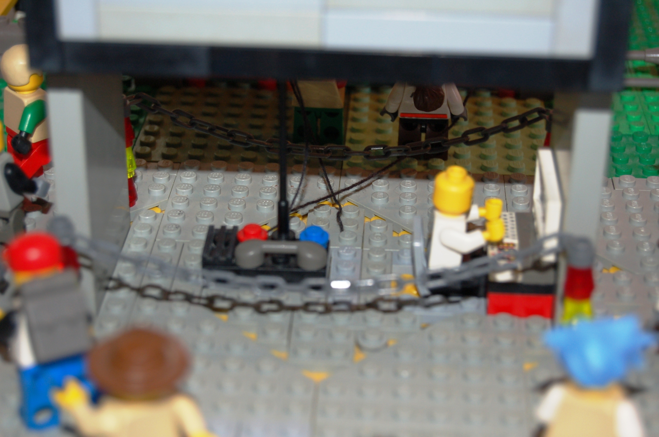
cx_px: 330
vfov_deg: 16.5
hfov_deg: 24.7
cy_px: 218
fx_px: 1508
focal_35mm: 82
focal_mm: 55
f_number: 5.6
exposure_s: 1/60
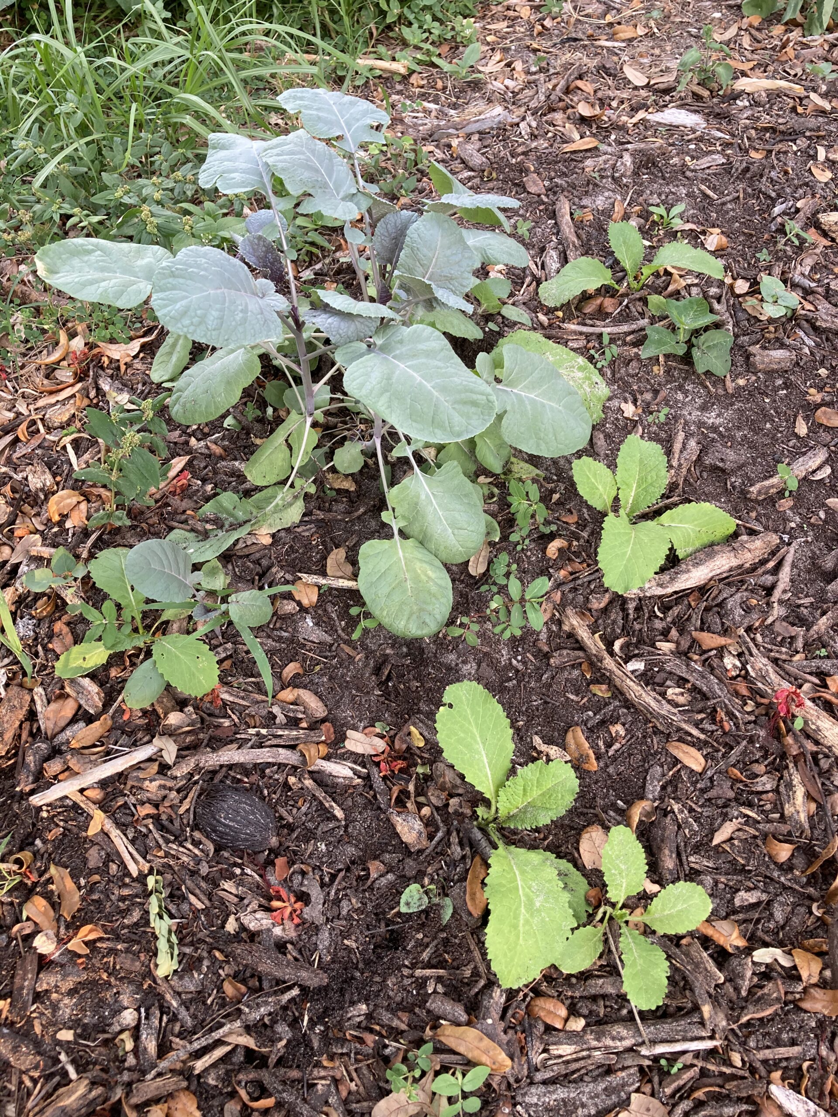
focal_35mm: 28
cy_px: 558
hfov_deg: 49.7
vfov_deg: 63.4
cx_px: 419
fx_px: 904
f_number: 1.8
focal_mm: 3.99
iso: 64
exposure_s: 1/121
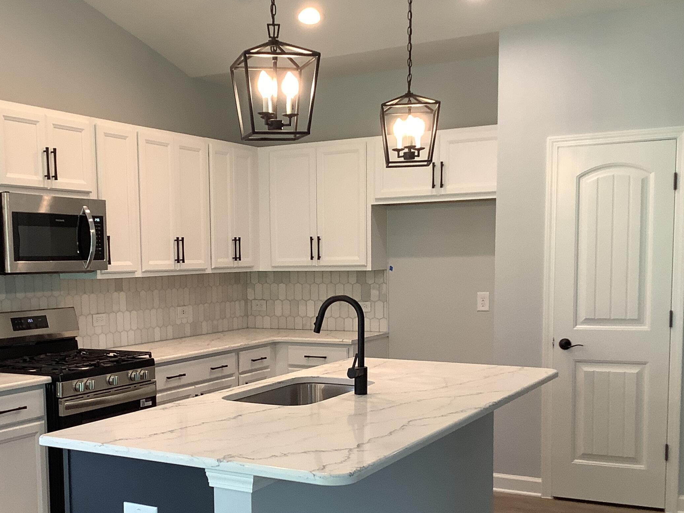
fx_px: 889
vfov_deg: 31.8
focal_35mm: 45
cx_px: 252
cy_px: 359
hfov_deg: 41.7
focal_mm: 3.3
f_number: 2.4
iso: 80
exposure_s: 1/50
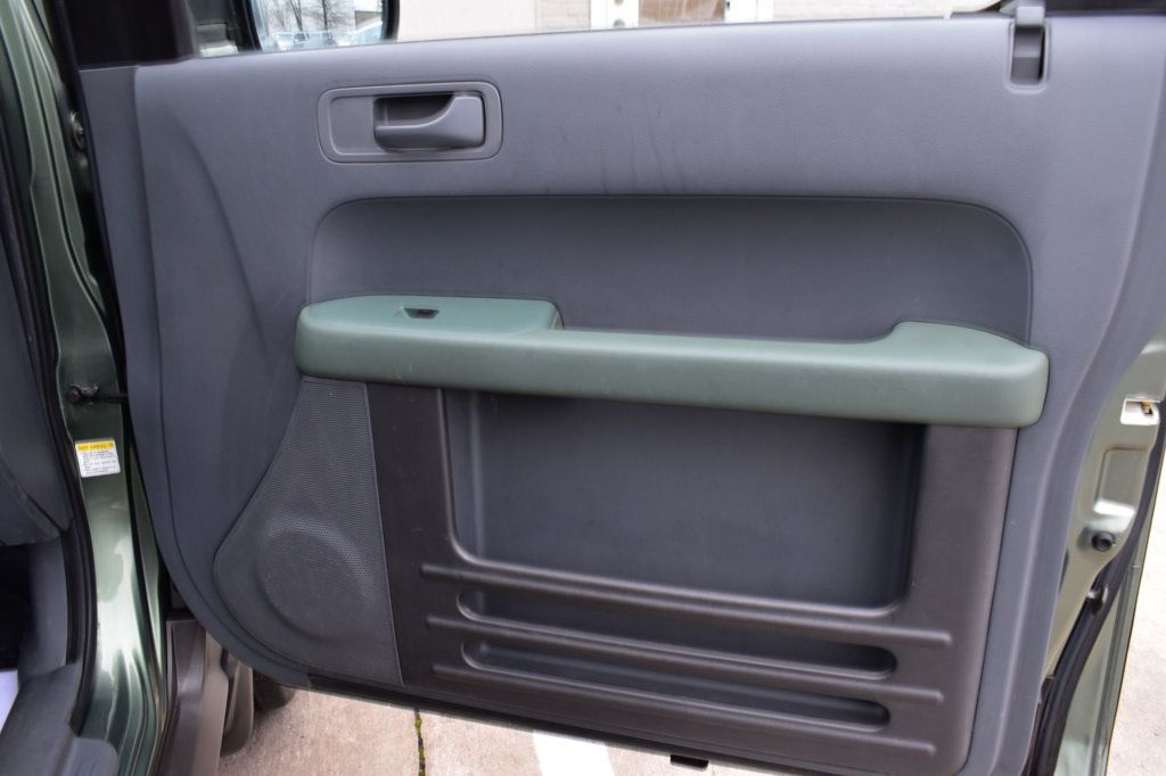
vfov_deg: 43.6
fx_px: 971
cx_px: 583
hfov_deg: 61.9
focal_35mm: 30
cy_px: 388
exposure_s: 1/15
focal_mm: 20
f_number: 6.3
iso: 500
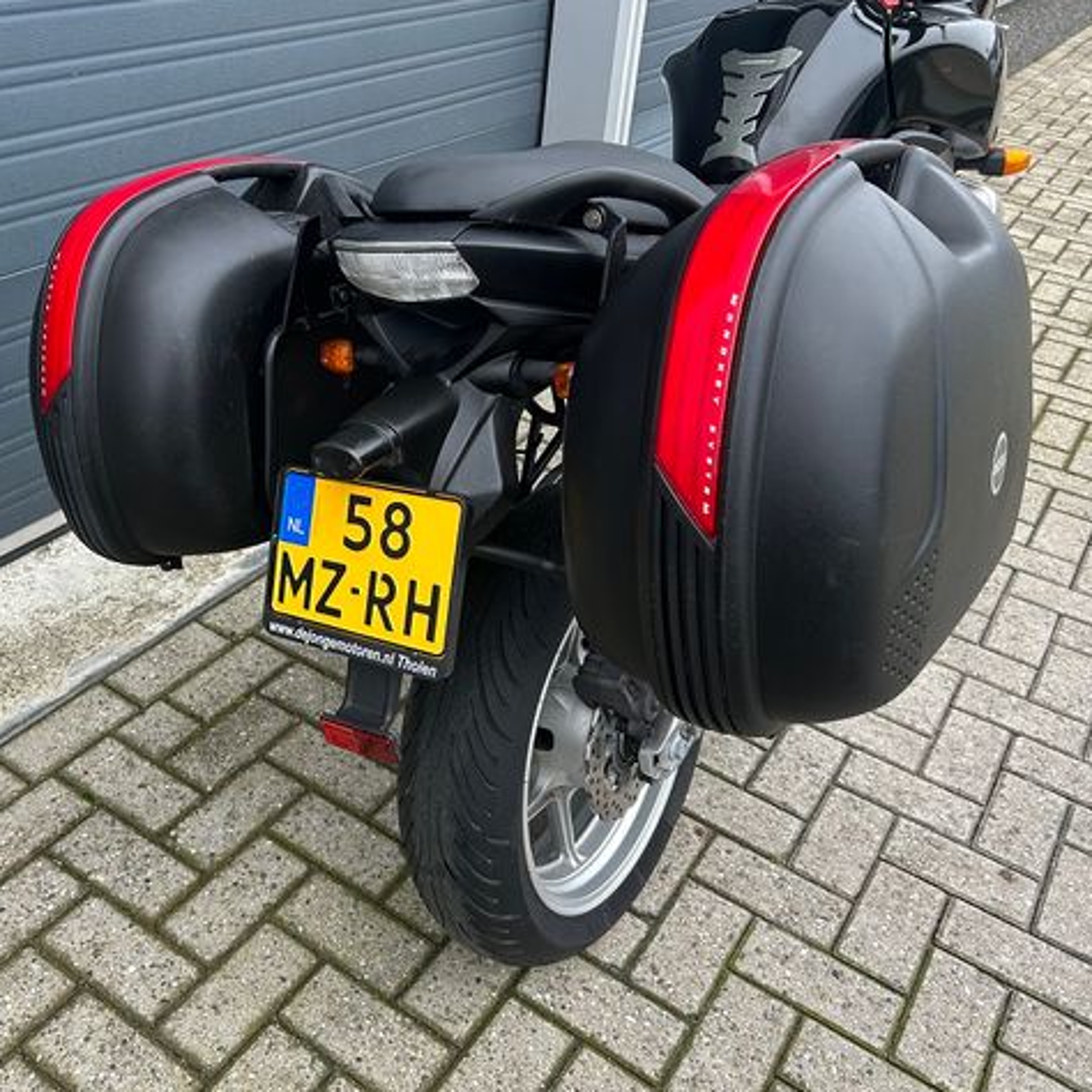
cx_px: 435
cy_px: 546
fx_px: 1106
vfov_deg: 52.5
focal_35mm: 31
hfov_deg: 52.2
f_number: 1.5
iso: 50
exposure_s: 1/121
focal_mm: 5.7
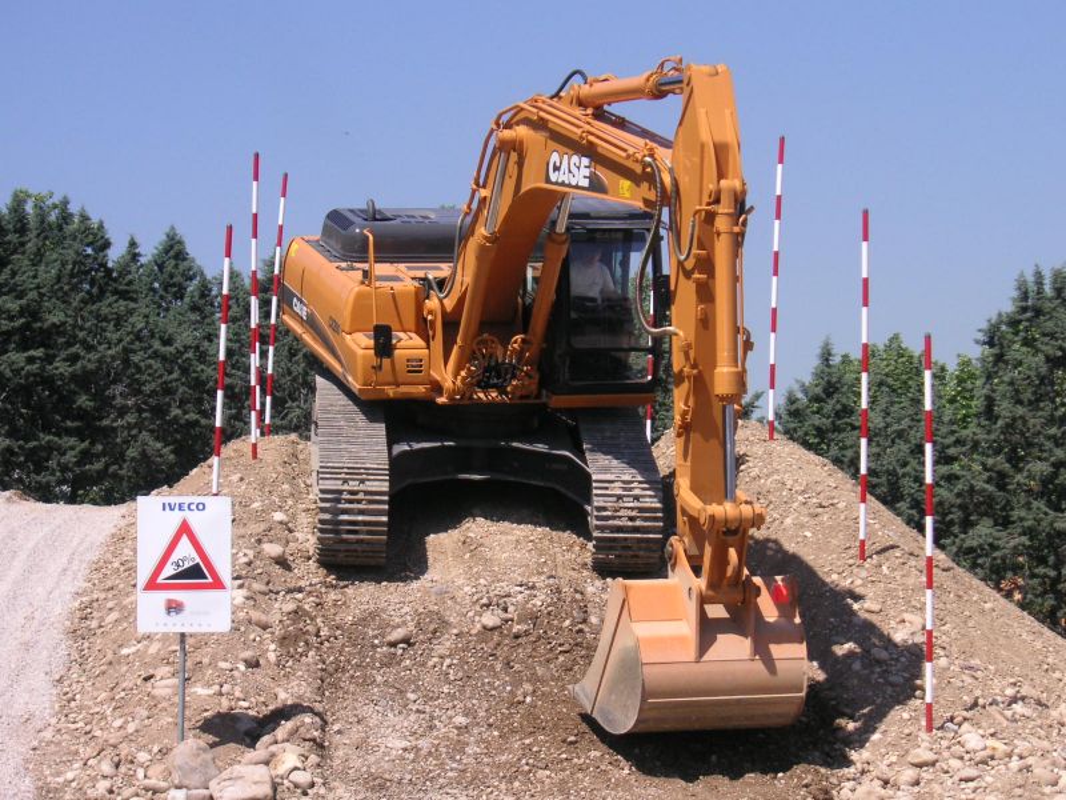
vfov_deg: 14.1
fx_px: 3233
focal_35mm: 105
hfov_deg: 18.7
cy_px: 400
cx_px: 533
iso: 50
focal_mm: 17.1
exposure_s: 1/350
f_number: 5
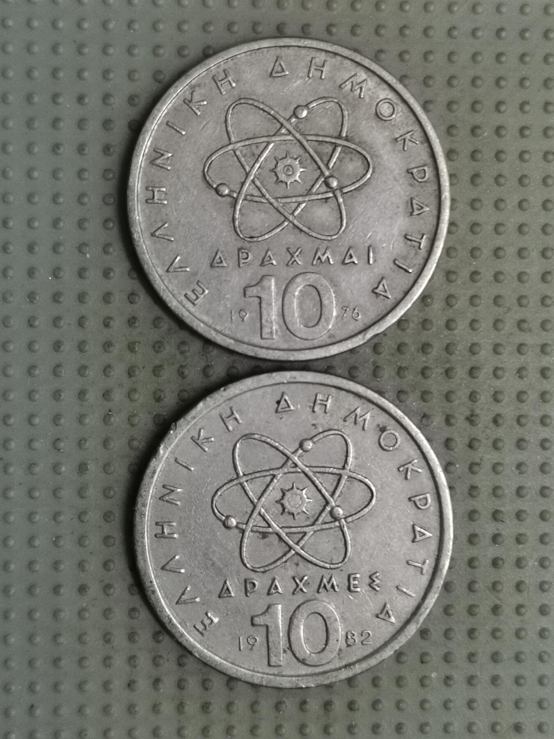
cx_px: 277
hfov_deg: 28.0
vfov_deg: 36.8
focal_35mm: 52
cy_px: 370
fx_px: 1110
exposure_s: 1/30
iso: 250
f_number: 1.8
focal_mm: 4.75
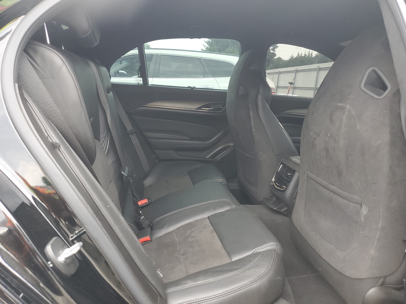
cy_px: 152
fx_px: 305
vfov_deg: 53.1
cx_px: 203
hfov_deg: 67.3
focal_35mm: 26
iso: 68
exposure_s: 1/120
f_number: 1.5
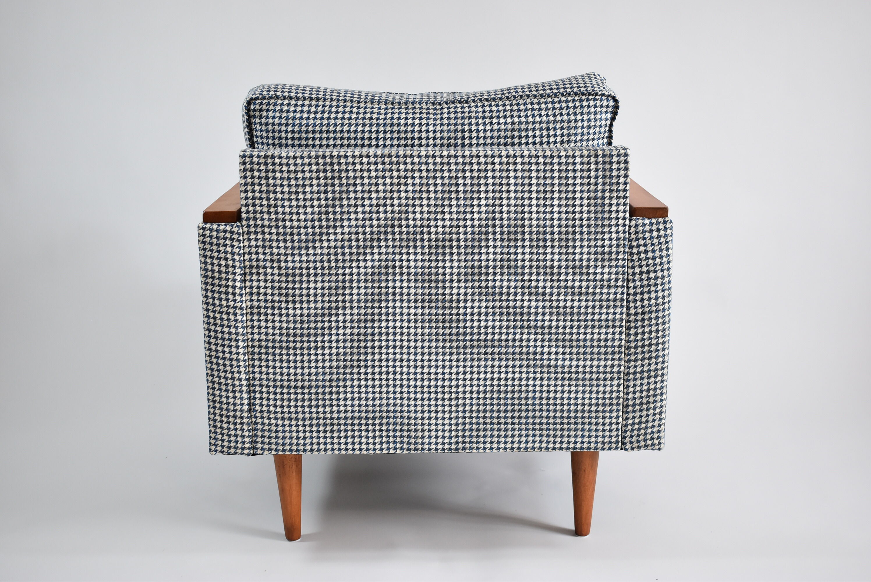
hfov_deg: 42.3
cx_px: 436
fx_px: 1126
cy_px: 291
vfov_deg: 29.0
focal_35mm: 46
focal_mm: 31
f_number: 4.2
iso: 800
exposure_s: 1/125
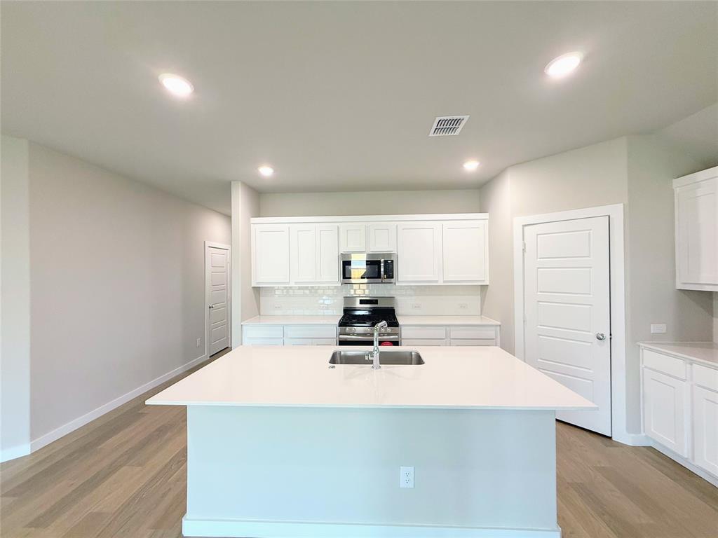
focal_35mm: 14
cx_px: 359
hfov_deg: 102.1
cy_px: 269
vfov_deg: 85.7
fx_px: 290
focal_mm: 2.22
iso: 200
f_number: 2.2
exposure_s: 1/120
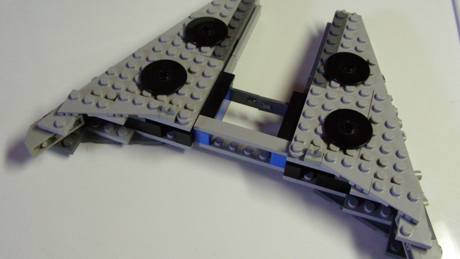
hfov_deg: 48.4
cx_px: 230
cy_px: 133
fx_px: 512
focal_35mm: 42
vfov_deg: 28.3
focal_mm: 6.3
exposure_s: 1/64.2
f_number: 3.5
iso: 400
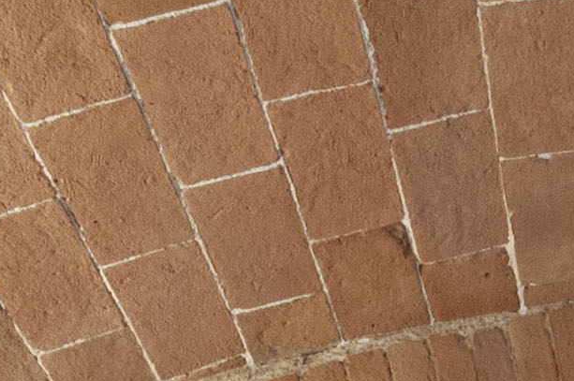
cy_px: 1238
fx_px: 1672
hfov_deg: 18.3
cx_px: 727
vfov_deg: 9.4
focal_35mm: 105
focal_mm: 10
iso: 500
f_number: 5.6
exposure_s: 1/10
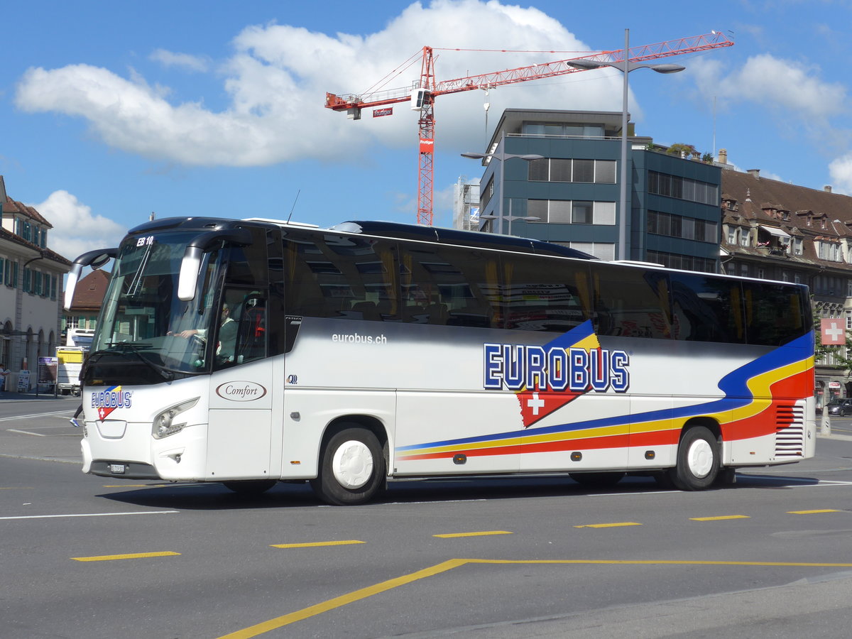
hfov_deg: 32.7
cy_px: 320
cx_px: 426
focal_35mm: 59
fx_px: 1452
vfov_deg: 24.8
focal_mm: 12
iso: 80
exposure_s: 1/1300
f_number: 3.5
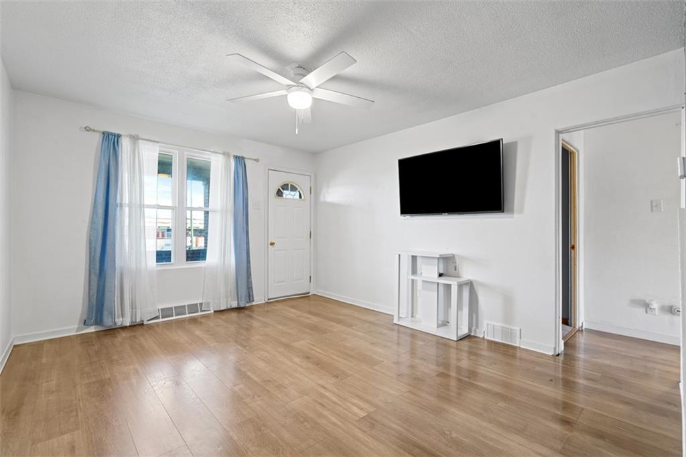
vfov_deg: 73.7
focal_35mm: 16
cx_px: 343
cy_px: 228
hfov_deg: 96.8
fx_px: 305
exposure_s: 1/1.43
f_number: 8
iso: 400
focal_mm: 16
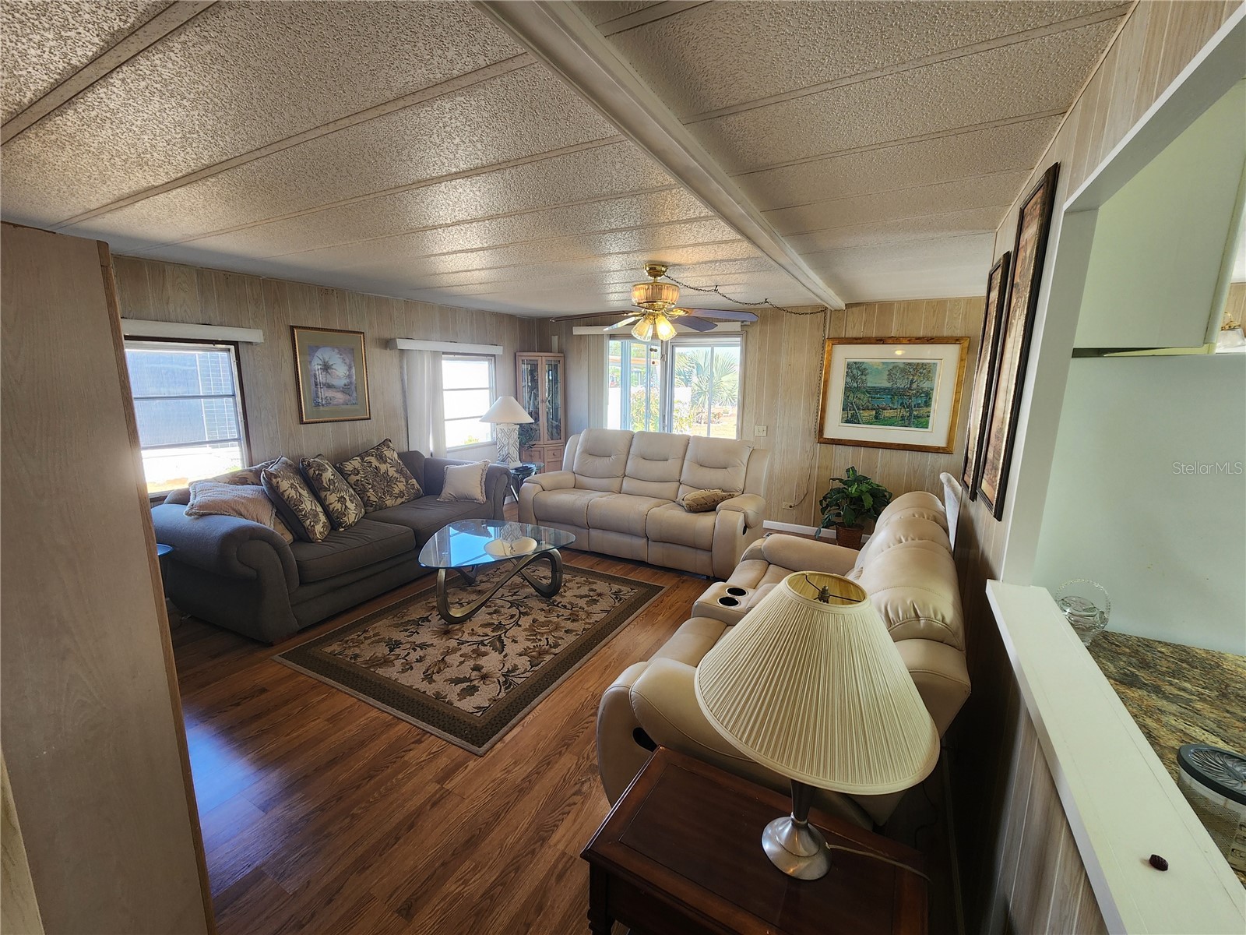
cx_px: 623
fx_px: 468
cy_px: 468
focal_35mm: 13
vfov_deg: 89.9
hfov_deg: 106.2
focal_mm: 2.2
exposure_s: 1/60
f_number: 2.2
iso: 80
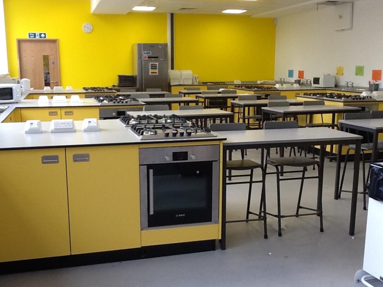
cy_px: 144
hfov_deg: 56.8
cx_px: 192
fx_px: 354
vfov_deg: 44.2
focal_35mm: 32
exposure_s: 1/60
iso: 80
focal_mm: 2.03
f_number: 2.4
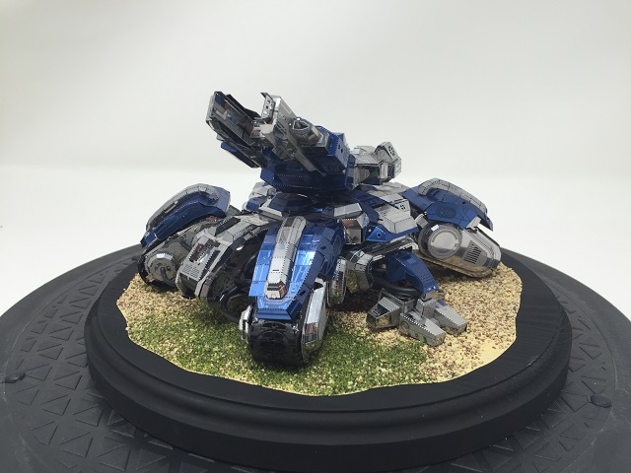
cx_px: 316
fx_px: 529
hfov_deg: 61.7
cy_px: 236
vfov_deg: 48.2
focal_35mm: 29
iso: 32
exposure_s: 1/60
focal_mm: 4.15
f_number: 2.2
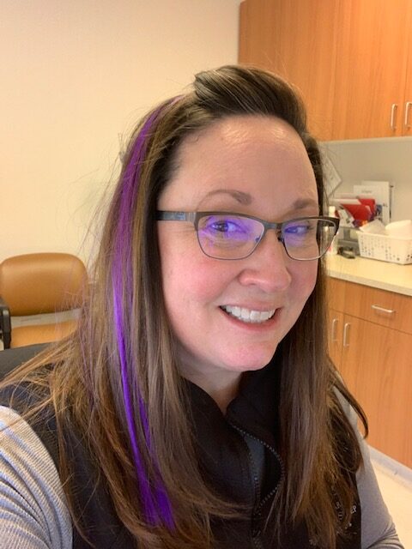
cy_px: 274
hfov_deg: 44.2
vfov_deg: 56.8
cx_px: 206
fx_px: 508
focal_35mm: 32
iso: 200
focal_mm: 2.87
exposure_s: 1/60
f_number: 2.2
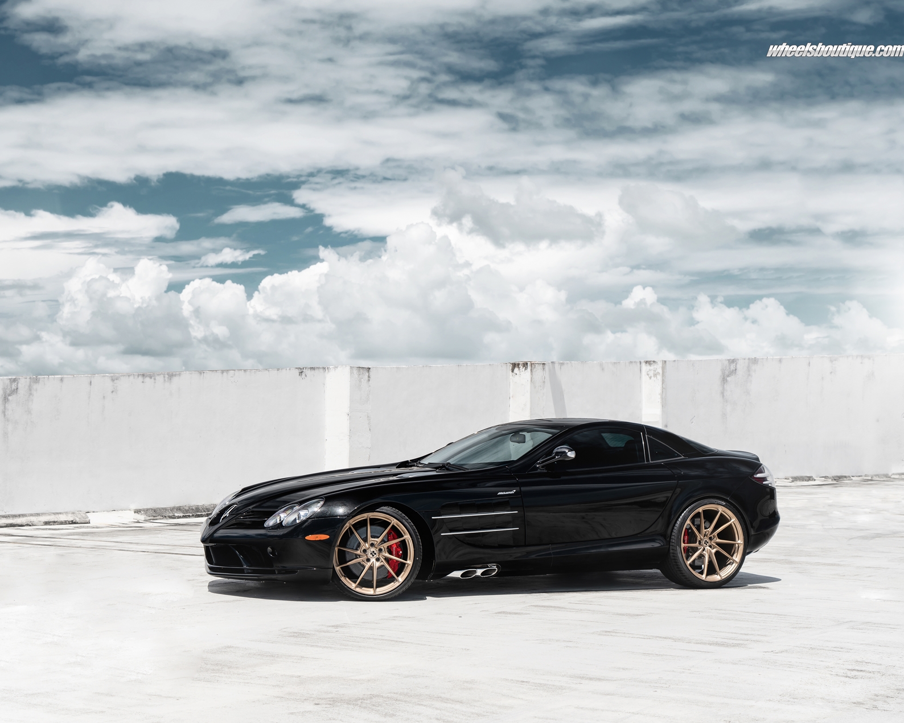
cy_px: 363
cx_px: 433
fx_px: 1578
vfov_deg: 25.8
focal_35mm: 59
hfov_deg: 32.0
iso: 100
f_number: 6.3
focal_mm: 52
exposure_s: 1/320
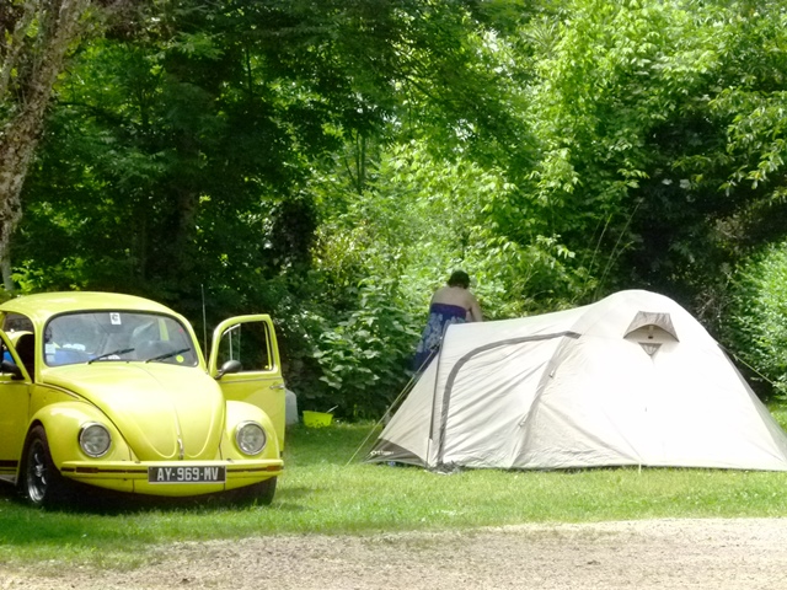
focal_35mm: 134
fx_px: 3047
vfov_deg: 11.1
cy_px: 295
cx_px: 394
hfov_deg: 14.7
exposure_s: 1/1600
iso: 800
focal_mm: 24.1
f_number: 4.5
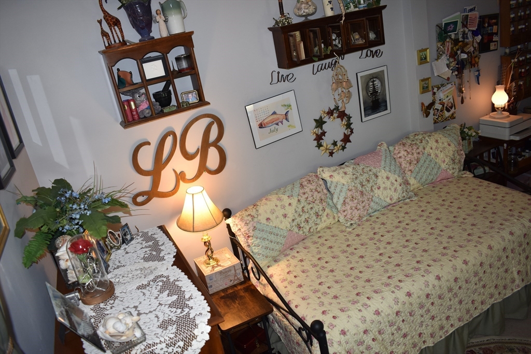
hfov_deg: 67.4
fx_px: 398
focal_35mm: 27
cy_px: 177
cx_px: 266
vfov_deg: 47.9
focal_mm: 18
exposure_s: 1/60
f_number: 4
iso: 500
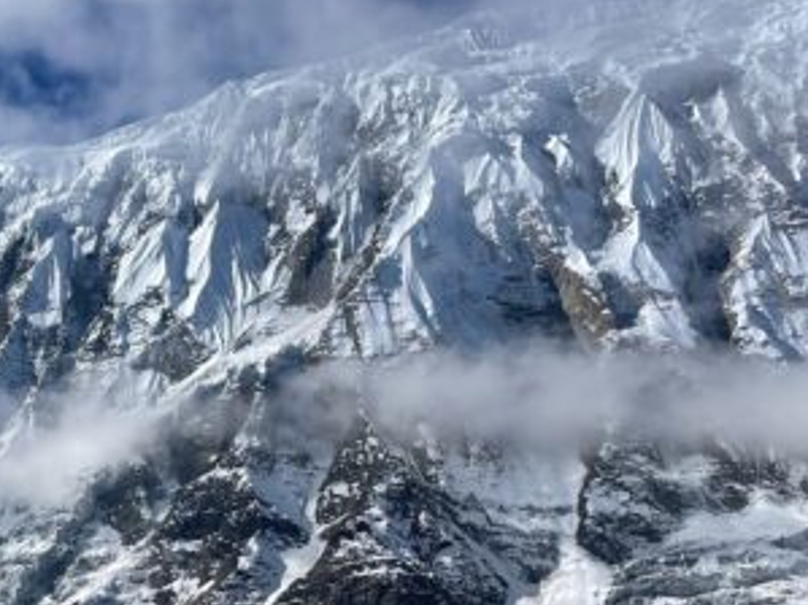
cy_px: 537
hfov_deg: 28.7
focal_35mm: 64
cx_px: 32
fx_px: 1493
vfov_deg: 22.4
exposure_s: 1/7813
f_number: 1.6
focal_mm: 4.2
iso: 32
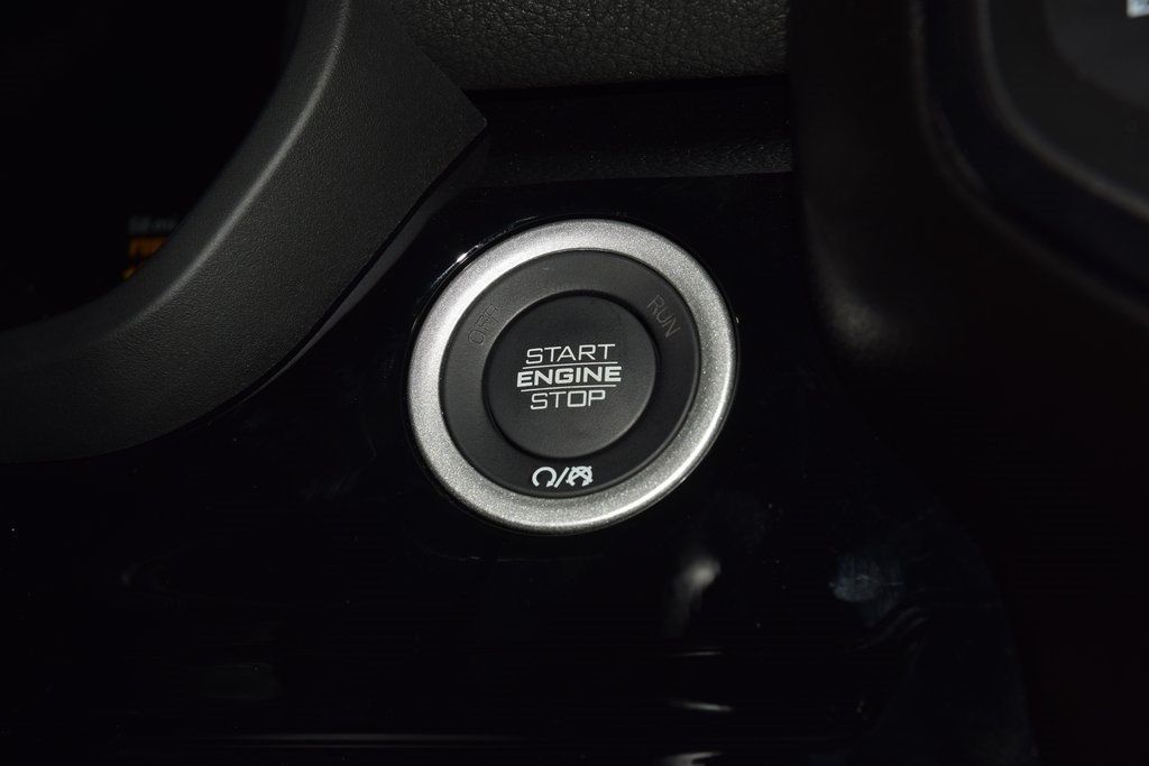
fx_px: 3351
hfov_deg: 19.5
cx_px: 574
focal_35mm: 105
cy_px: 383
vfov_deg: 13.0
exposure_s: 1/125
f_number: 8
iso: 100
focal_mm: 70
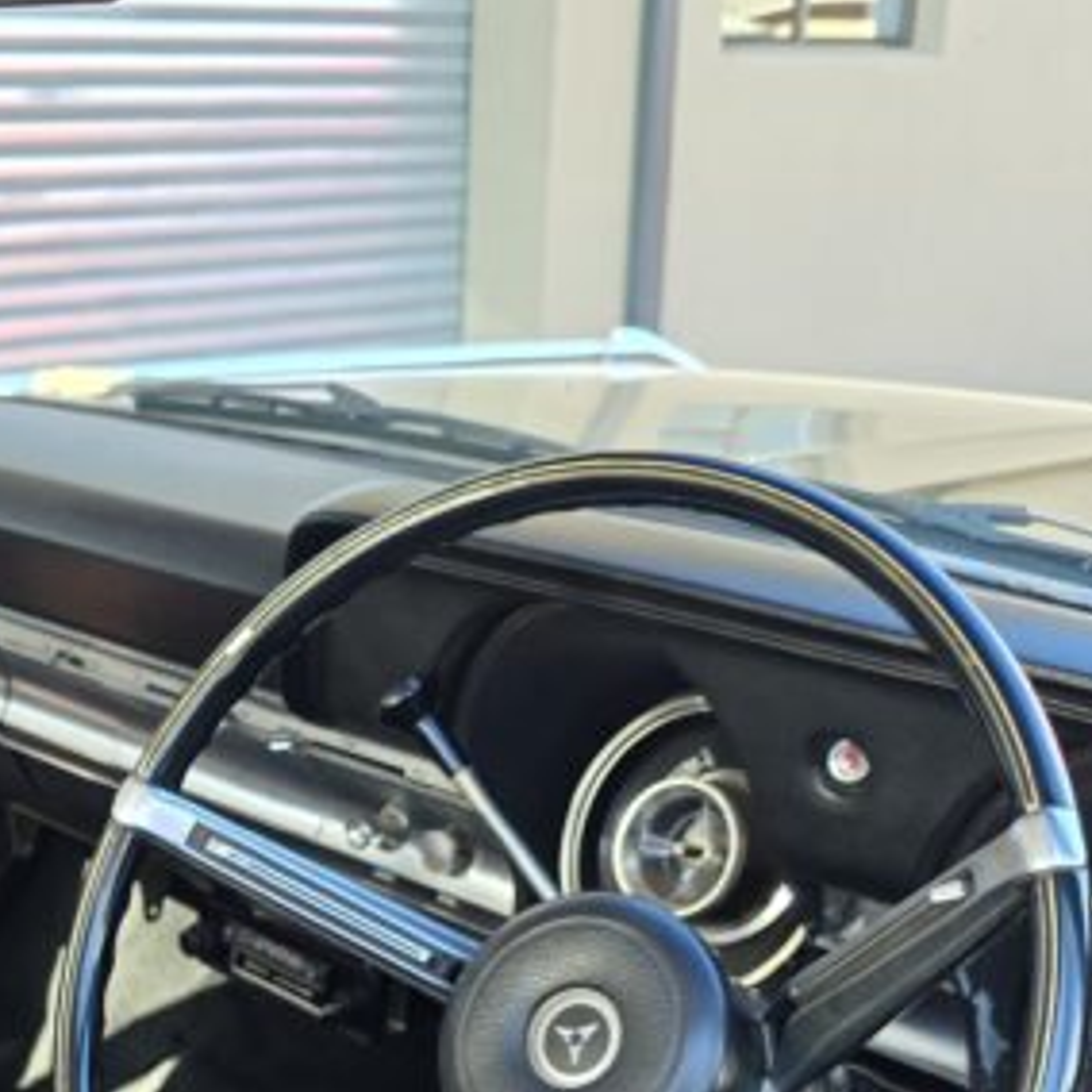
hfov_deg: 29.2
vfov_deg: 27.9
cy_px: 1136
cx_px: 188
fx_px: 2034
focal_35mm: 57
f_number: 1.7
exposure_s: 1/180
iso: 80
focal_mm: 6.3
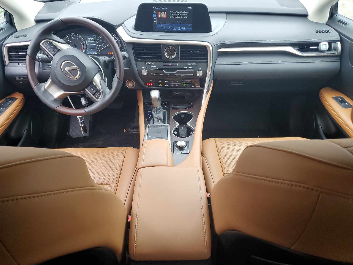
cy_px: 132
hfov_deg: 65.3
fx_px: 275
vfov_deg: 51.4
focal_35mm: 27
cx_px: 170
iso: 84
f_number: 1.5
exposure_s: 1/100
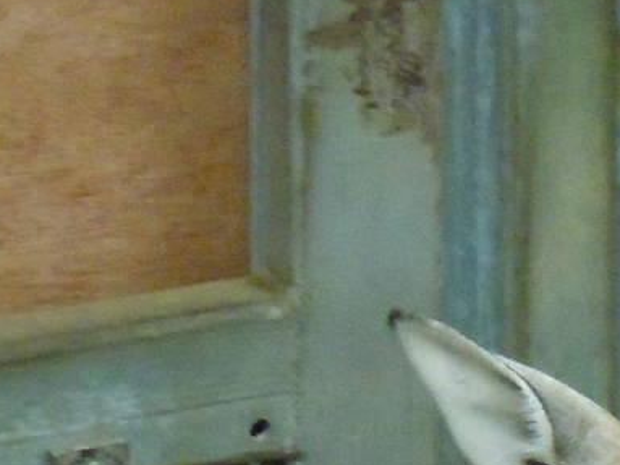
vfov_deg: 1.2
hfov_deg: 1.6
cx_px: 788
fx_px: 22435
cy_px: 799
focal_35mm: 1253
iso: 1600
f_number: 5.6
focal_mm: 54
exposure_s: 1/15
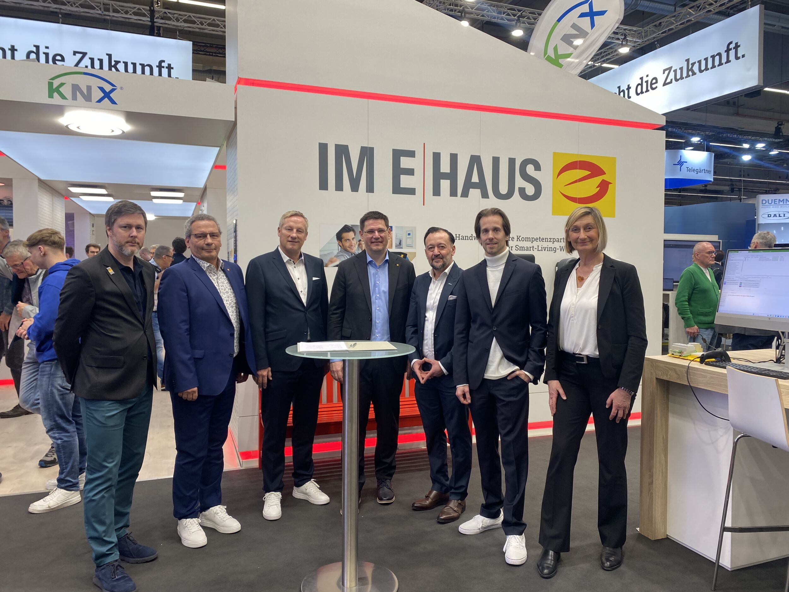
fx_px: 593
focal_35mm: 26
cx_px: 394
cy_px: 296
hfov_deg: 67.3
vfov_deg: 53.1
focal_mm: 4.25
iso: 50
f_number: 1.8
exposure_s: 1/100
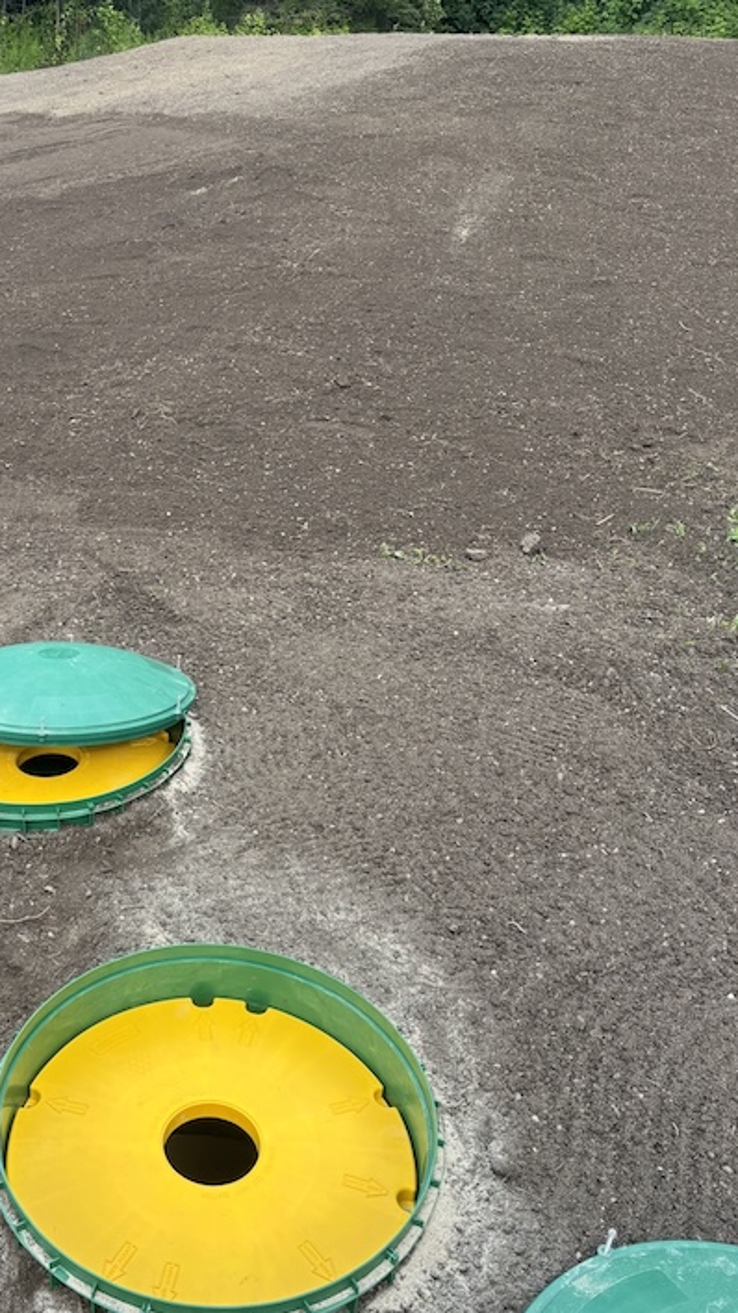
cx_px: 195
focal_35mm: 32
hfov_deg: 35.9
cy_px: 694
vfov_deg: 61.0
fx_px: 1114
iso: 50
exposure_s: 1/697
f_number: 1.6
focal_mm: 5.96
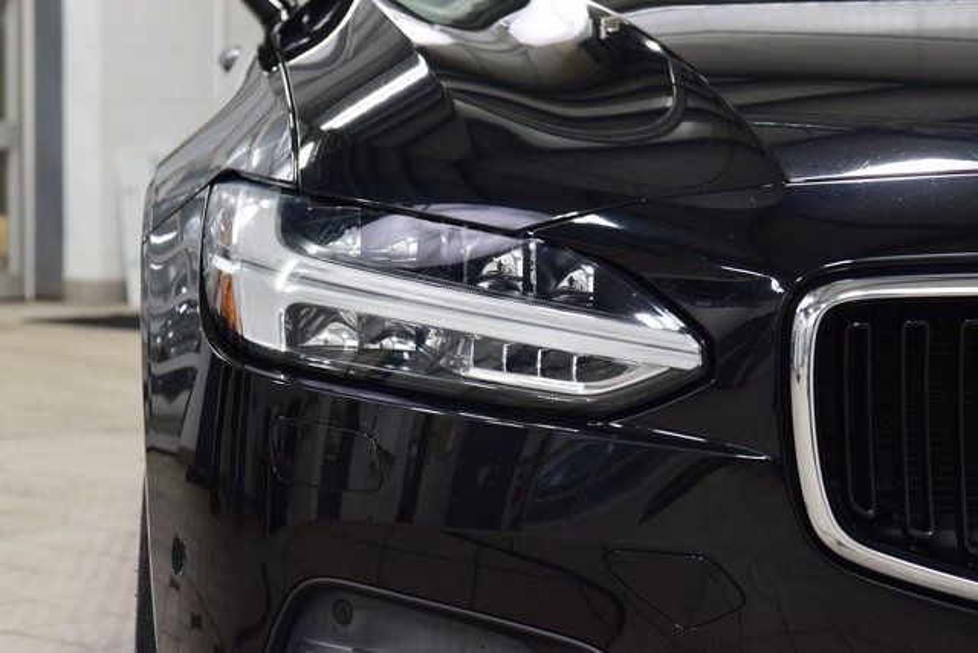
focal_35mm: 105
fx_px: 2853
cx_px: 489
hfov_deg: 19.5
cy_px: 326
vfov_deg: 13.0
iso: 1400
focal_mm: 70
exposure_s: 1/30
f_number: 7.1
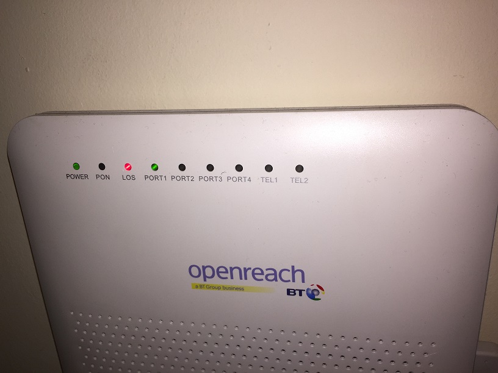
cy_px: 186
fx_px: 417
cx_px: 249
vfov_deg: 48.2
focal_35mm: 29
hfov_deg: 61.7
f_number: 2.2
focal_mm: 4.15
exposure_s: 1/297
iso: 32
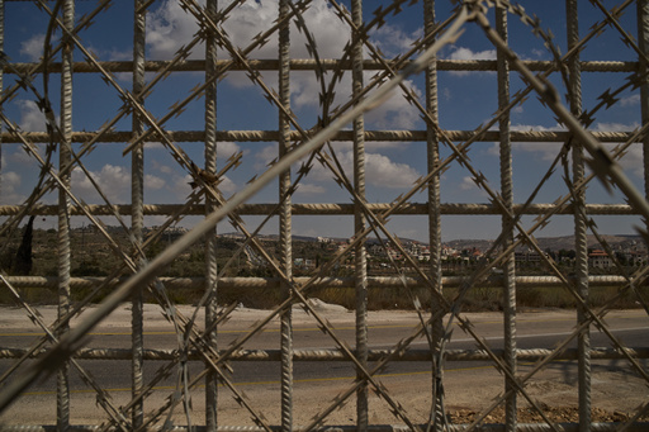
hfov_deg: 54.4
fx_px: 631
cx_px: 324
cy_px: 216
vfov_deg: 37.8
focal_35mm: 35
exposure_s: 1/1600
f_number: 16
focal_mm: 35
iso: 500
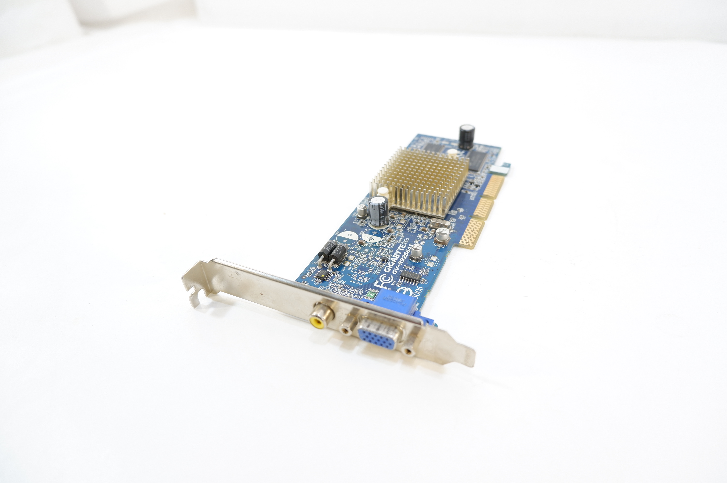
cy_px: 242
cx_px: 364
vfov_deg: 55.0
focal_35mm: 23
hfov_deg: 76.1
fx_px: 464
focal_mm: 15
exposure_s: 1/60
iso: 200
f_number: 3.5
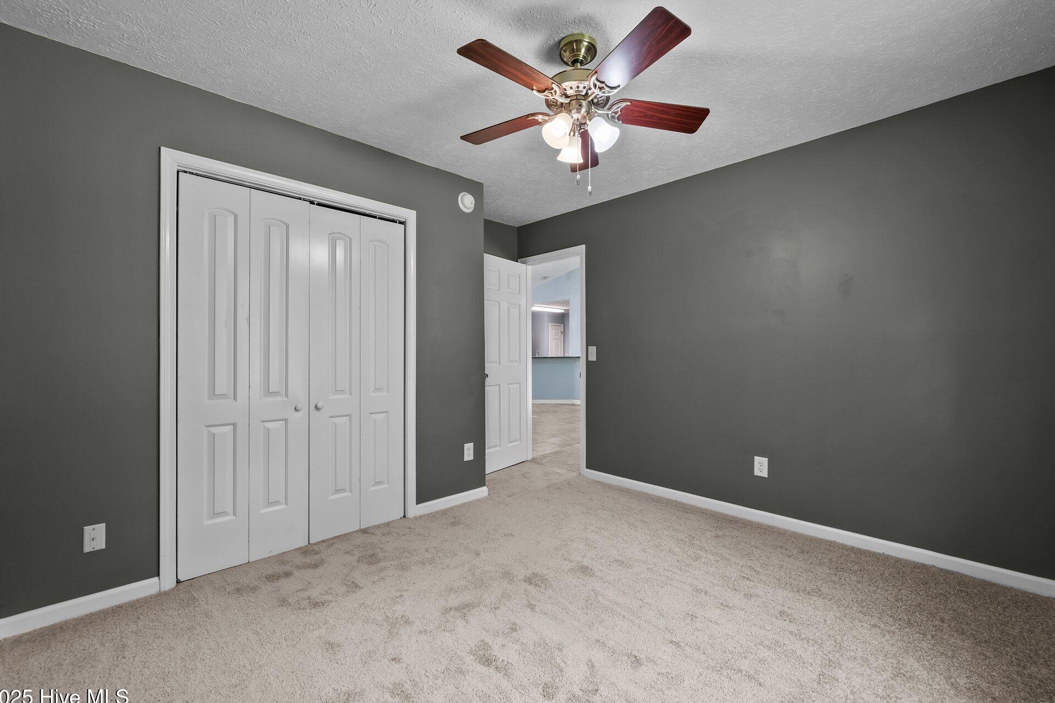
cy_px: 355
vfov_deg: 77.3
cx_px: 533
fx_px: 440
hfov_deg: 100.4
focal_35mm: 15
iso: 640
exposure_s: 1/6
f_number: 7.1
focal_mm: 14
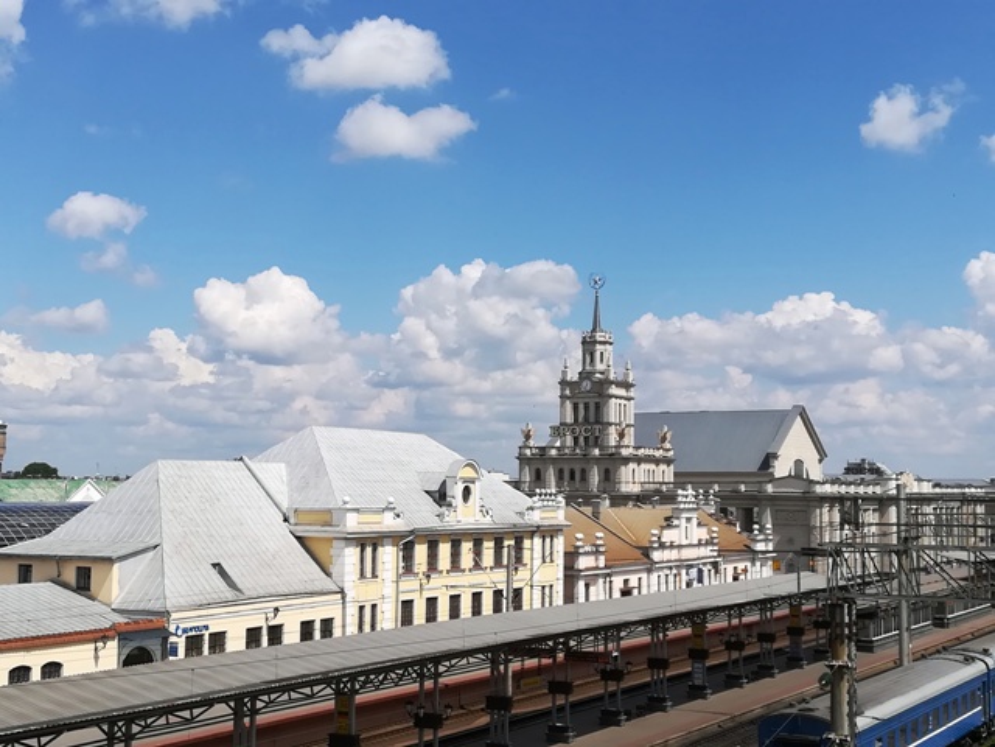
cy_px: 374
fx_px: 1408
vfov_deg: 29.7
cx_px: 498
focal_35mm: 49
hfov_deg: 38.9
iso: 50
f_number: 2.2
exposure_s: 1/1658
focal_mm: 3.83
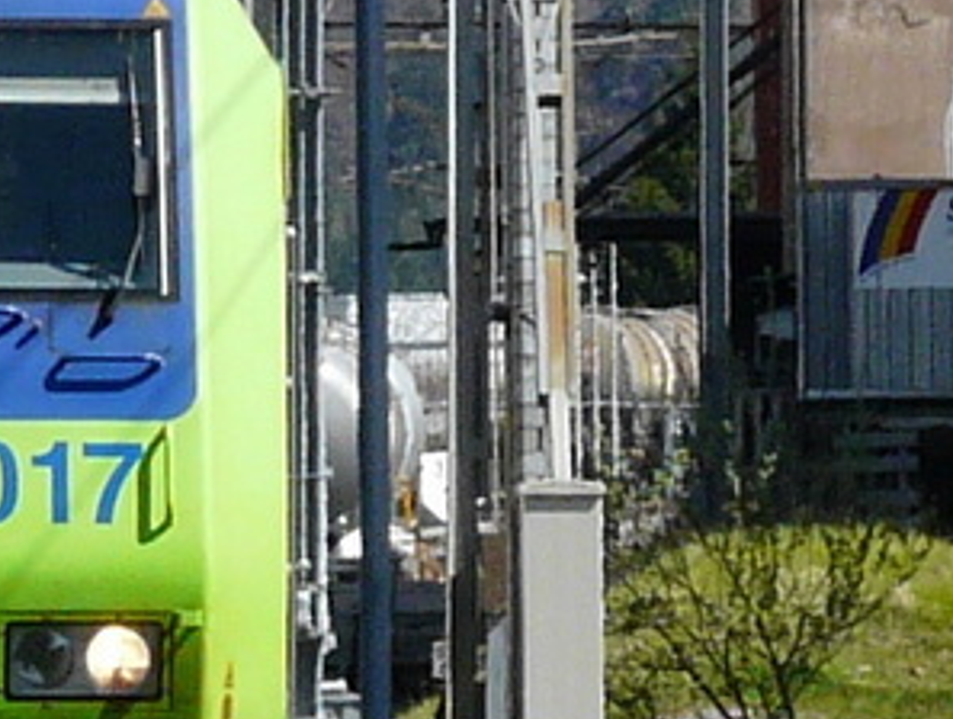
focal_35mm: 575
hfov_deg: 3.4
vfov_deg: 2.6
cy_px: 254
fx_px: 15862
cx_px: -132
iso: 100
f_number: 5.6
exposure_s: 1/400
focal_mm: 28.1
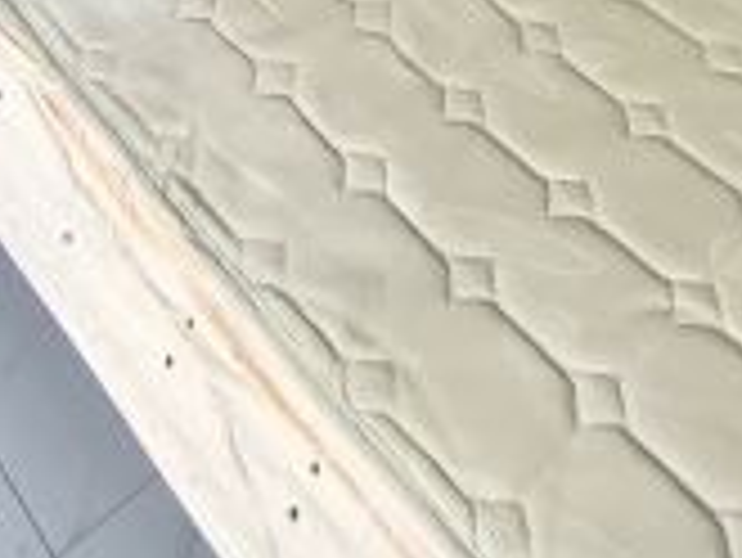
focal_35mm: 63
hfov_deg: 30.7
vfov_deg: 14.6
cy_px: -788
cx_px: 355
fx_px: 1351
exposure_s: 1/100
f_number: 2.2
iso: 160
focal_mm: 1.95
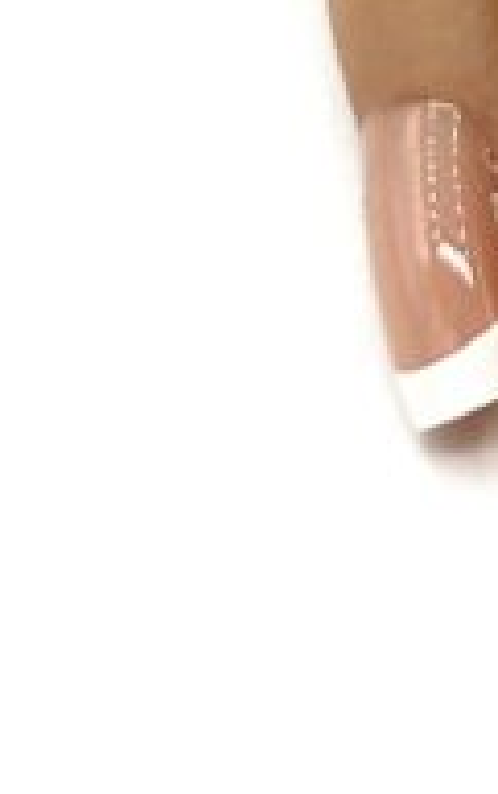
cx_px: 1276
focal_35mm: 270
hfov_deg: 4.7
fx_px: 5850
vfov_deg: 7.5
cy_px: -741
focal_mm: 6.86
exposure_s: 1/2597
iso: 64
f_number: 1.78
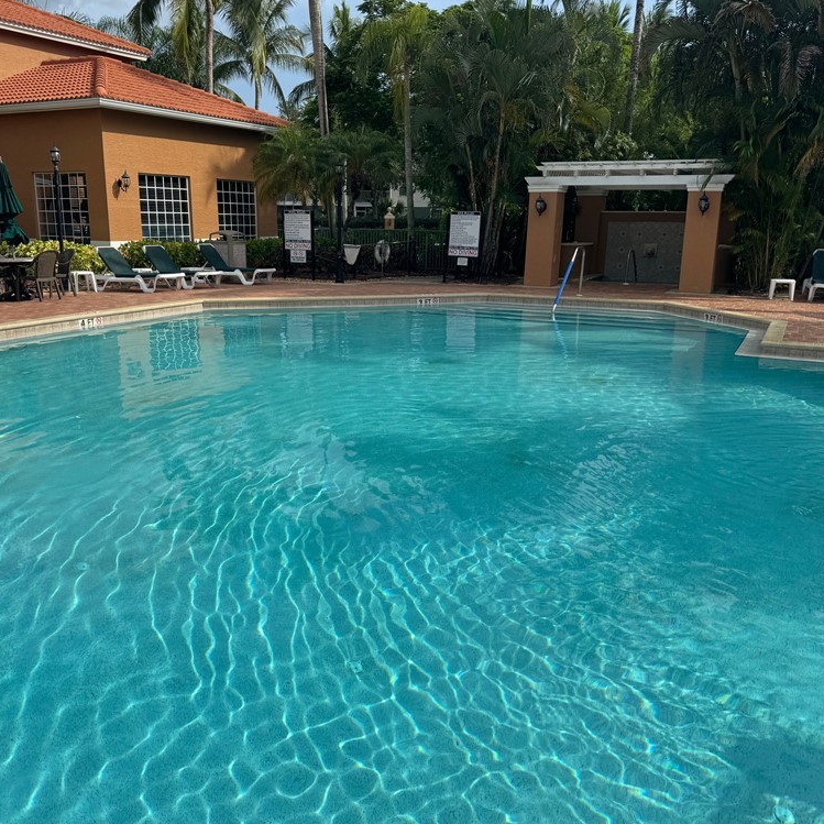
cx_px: 381
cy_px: 410
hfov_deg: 55.6
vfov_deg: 55.6
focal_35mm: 29
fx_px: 781
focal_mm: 6.76
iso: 80
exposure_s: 1/5348
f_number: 1.78
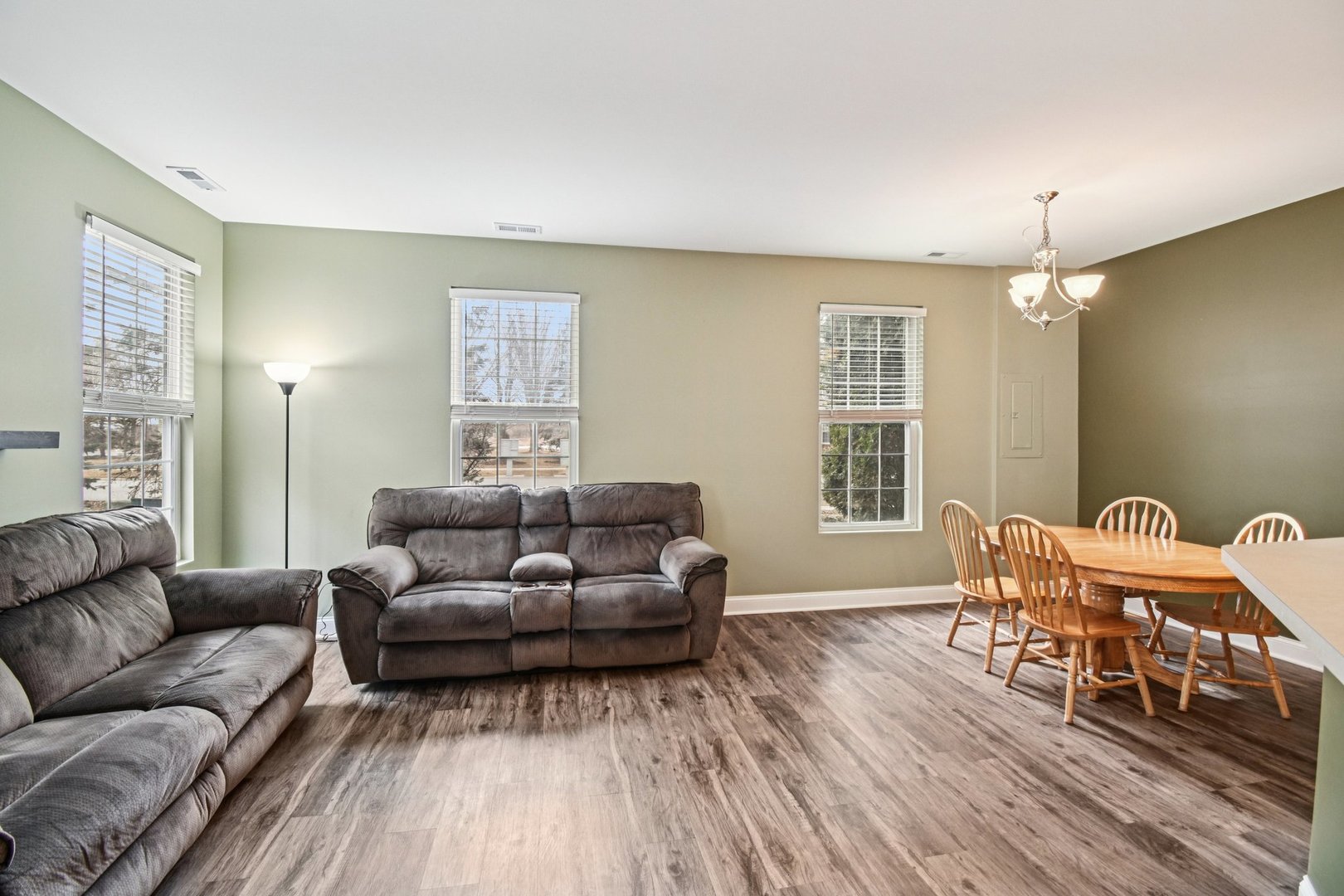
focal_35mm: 15
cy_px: 448
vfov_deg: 77.3
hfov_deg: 100.4
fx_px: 560
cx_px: 672
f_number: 8
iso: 400
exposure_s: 1/10
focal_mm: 10
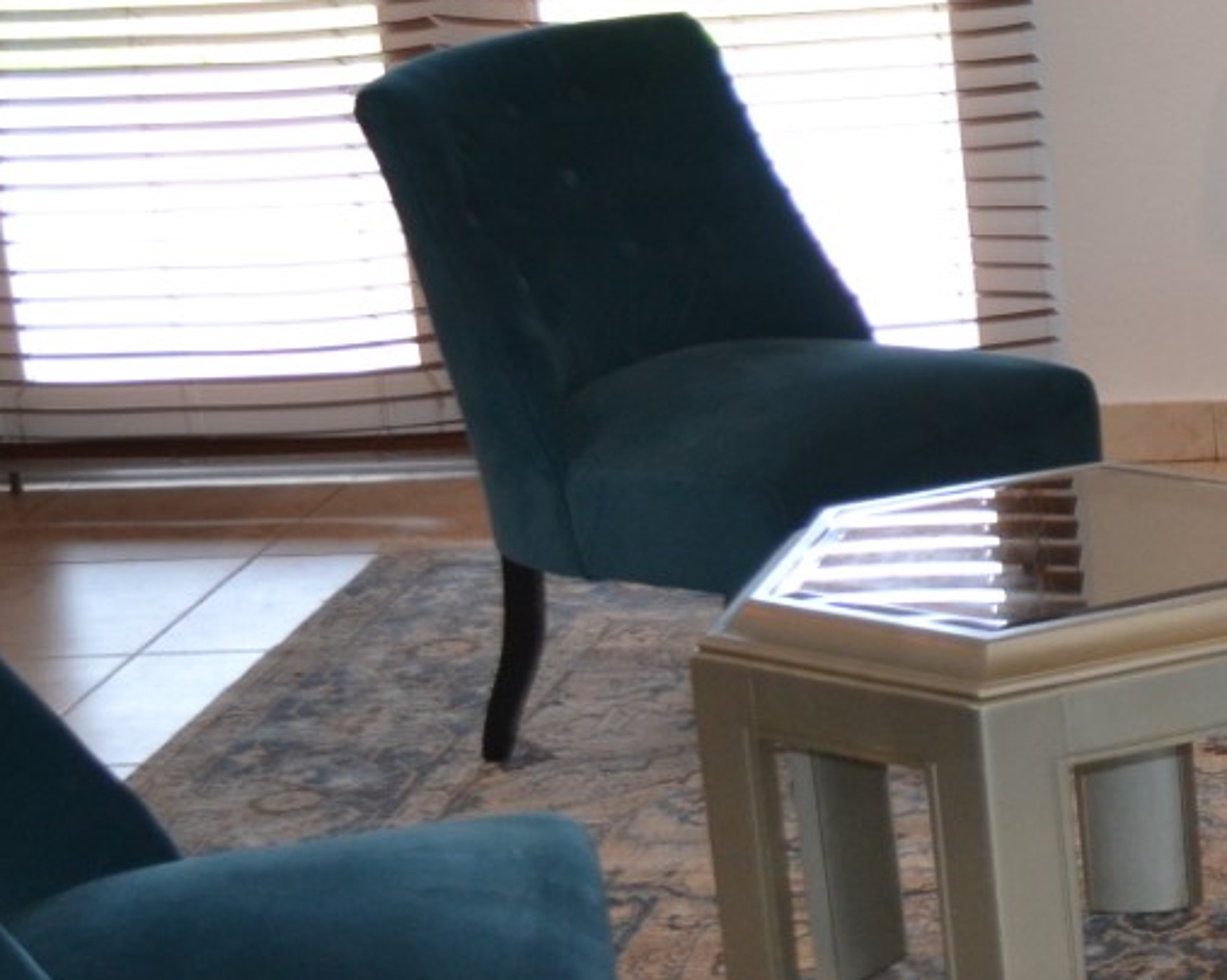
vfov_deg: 14.2
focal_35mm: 108
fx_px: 3920
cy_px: 423
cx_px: 1951
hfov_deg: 16.0
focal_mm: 24
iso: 560
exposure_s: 1/60
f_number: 4
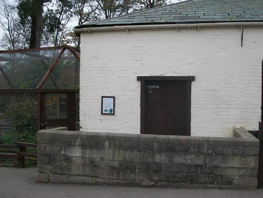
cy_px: 88
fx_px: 304
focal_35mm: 40
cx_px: 133
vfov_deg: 35.9
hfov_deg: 46.8
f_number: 2.9
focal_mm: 5.7
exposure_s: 1/500
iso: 348
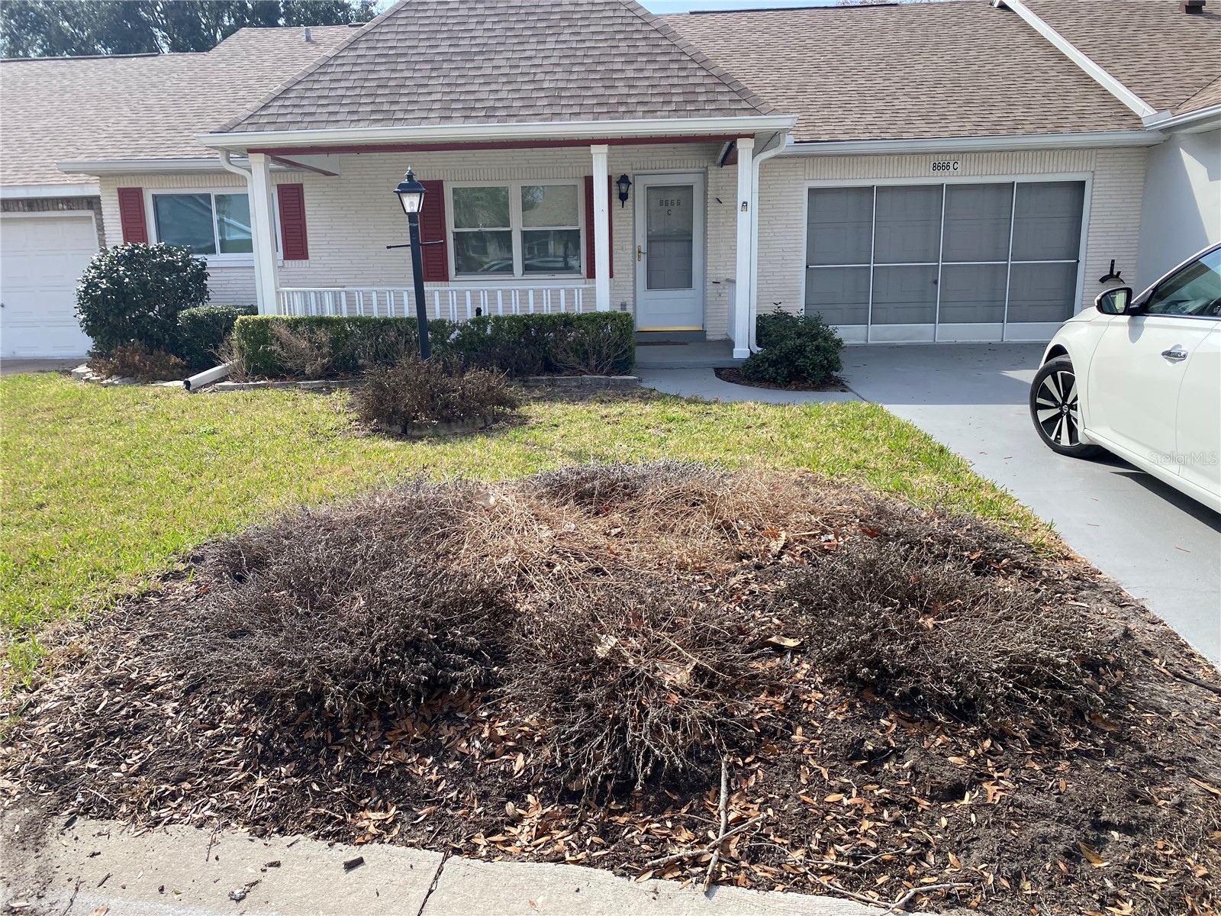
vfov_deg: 53.1
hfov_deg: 67.3
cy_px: 458
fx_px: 917
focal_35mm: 26
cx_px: 610
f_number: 1.8
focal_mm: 4.25
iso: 32
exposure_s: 1/1346
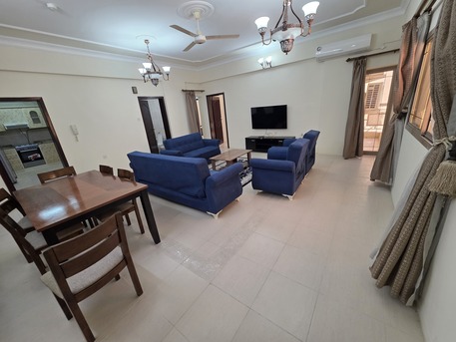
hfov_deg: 106.2
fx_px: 171
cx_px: 228
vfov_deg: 89.9
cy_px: 171
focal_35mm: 13
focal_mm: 2.2
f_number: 1.9
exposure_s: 1/100
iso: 160
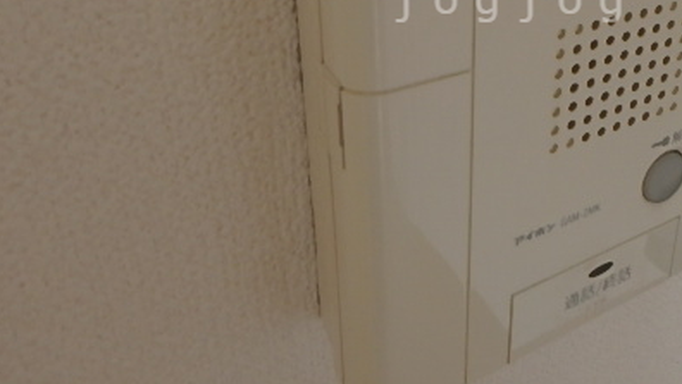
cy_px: 2
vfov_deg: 29.9
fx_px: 669
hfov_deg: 51.6
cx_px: 513
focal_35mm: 37
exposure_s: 1/60
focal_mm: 3.7
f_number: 3.5
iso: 200
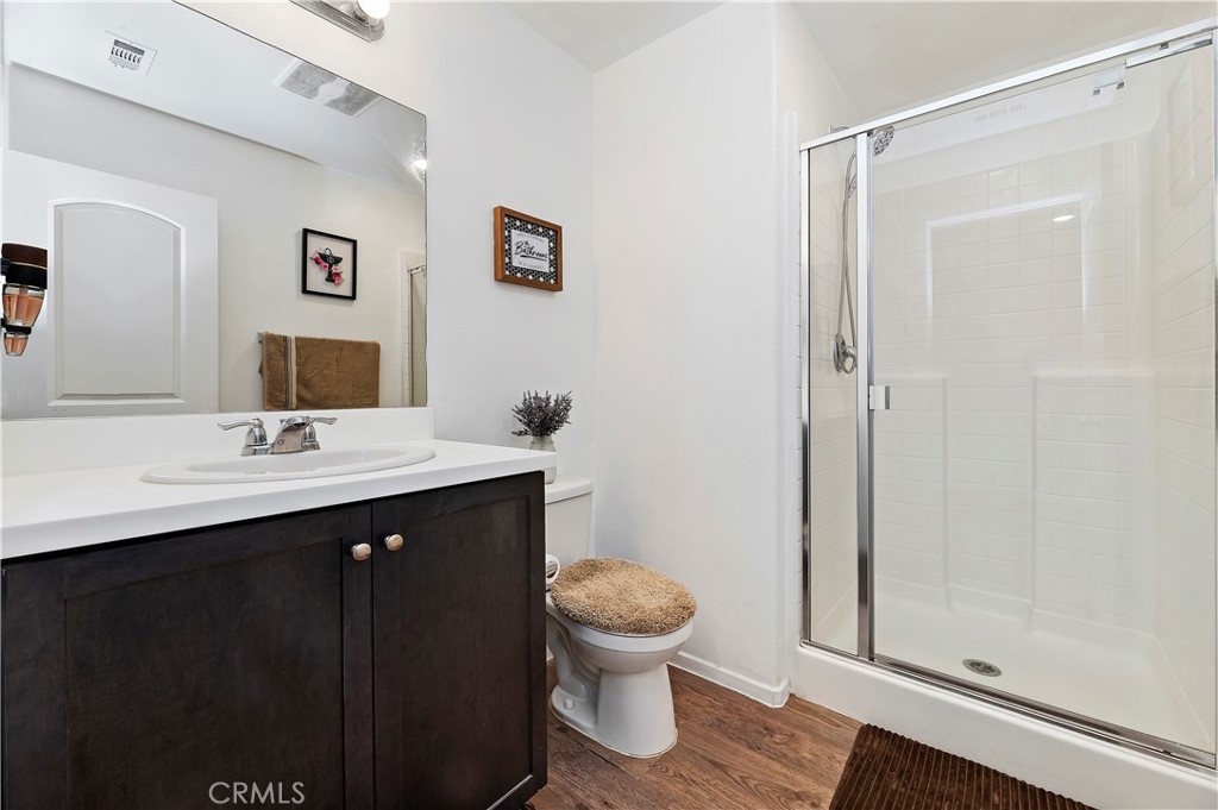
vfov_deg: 81.1
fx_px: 473
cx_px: 609
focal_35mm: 14
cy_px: 405
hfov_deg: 104.3
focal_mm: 14
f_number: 10
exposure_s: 1/6
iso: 500
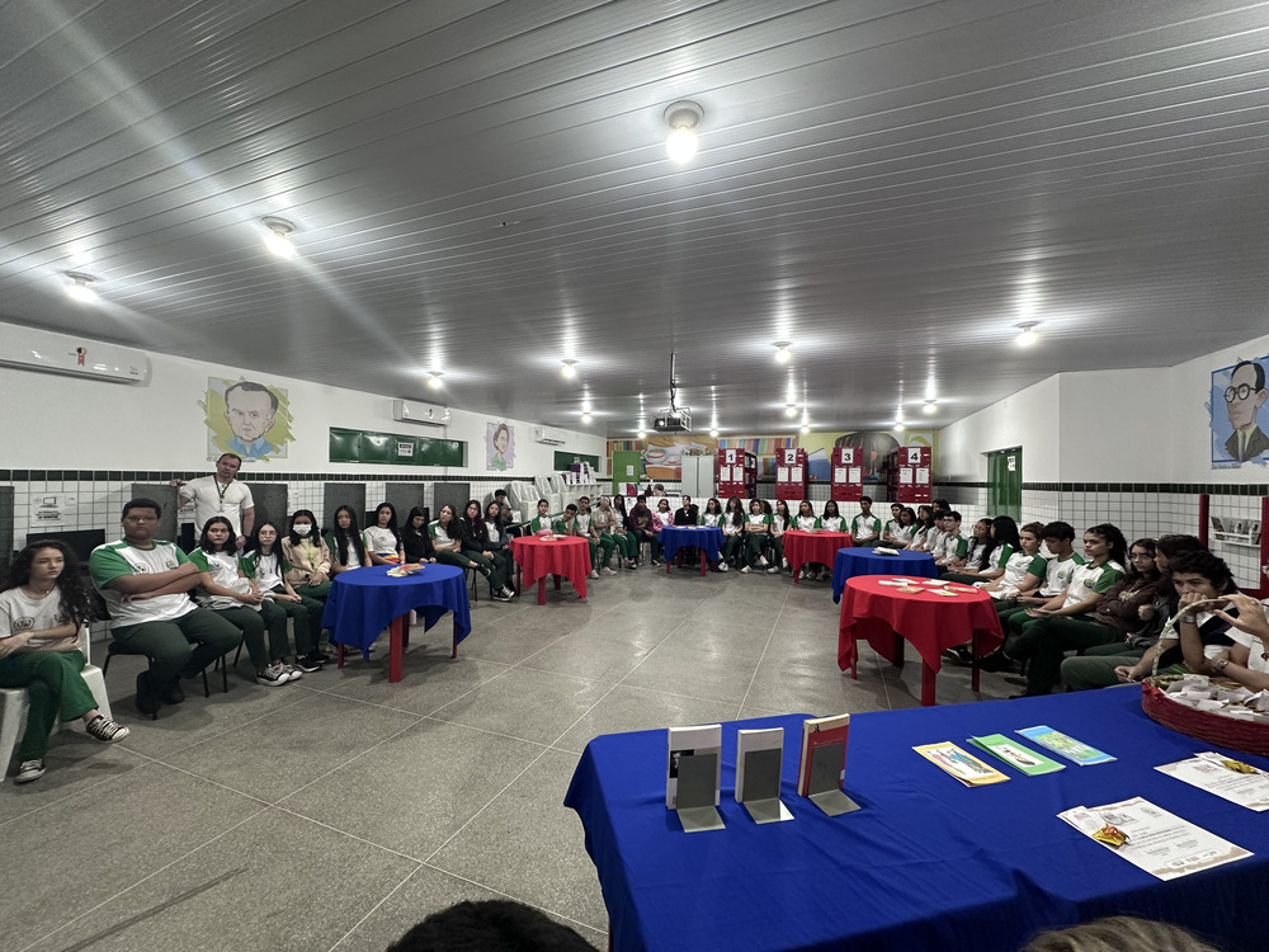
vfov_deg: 85.7
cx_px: 634
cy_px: 476
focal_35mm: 14
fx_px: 513
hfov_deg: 102.1
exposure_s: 1/60
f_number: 2.2
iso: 200
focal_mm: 2.22
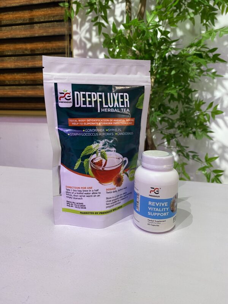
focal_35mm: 26
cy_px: 152
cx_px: 114
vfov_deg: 67.3
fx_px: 228
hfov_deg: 53.1
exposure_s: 1/50
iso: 100
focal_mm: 4.25
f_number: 1.8
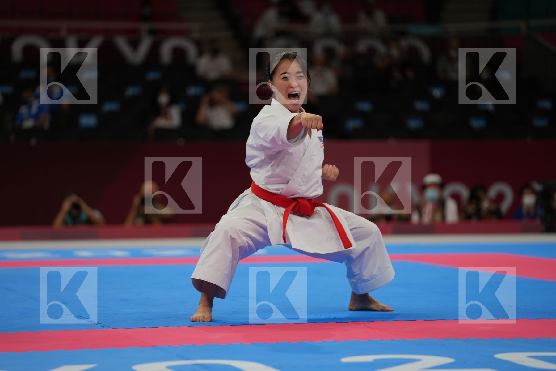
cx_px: 278
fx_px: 2378
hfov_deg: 13.3
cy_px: 186
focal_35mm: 154
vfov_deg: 8.9
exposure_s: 1/500
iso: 200
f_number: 2.8
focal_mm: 154
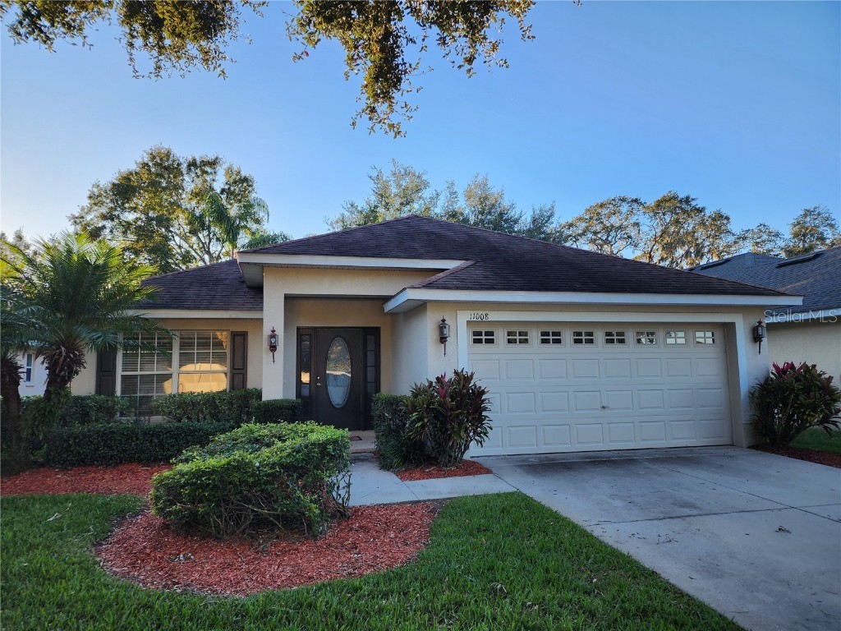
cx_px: 420
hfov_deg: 73.9
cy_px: 316
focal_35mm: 23
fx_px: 559
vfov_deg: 58.9
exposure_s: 1/191
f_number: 1.8
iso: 12
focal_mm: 6.4
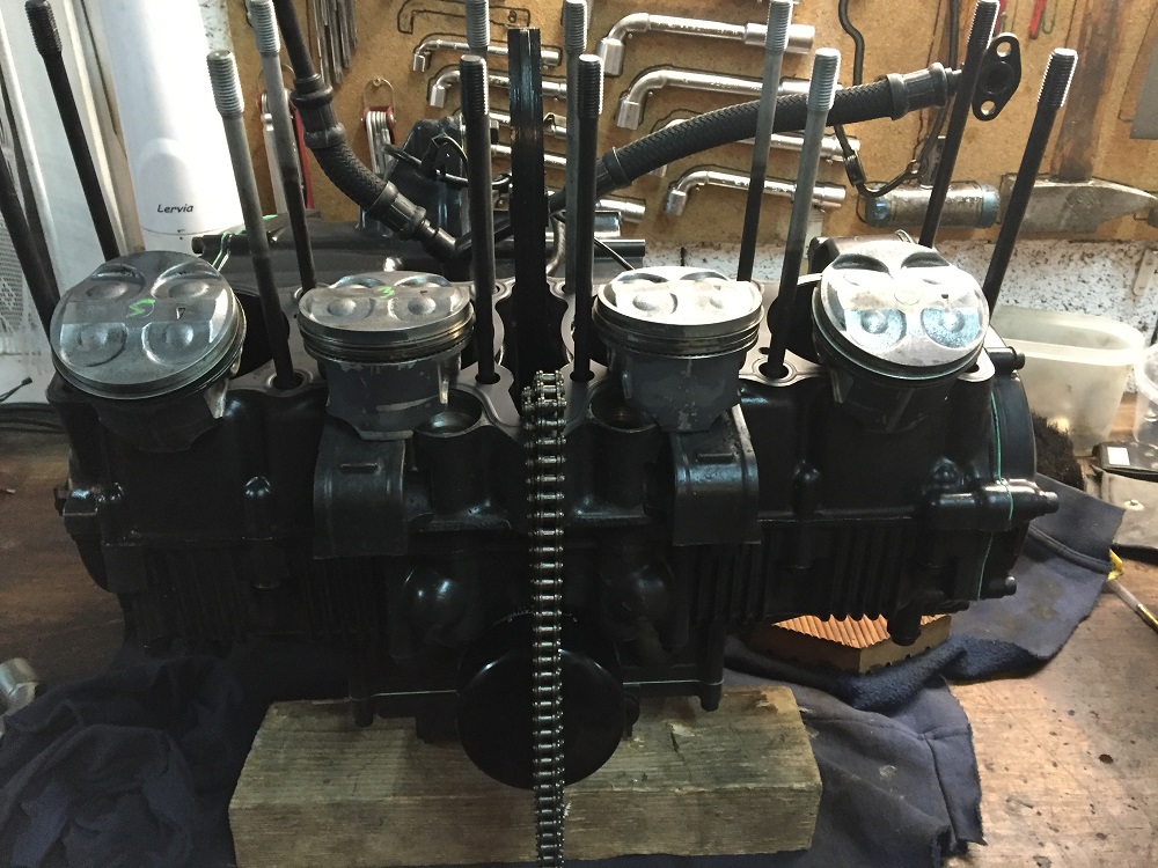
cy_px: 434
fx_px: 970
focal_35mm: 29
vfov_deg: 48.2
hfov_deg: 61.7
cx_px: 579
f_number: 2.2
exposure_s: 1/17
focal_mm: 4.15
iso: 250
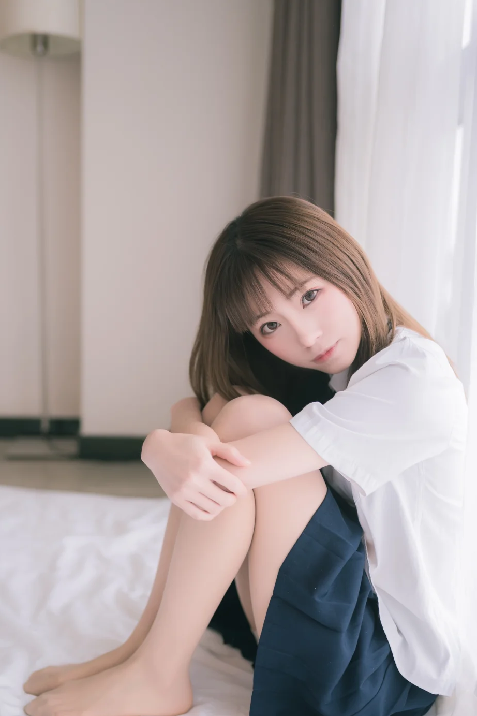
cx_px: 246
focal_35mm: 41
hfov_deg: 32.6
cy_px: 401
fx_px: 815
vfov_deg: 47.3
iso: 500
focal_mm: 35
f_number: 1.8
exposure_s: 1/160
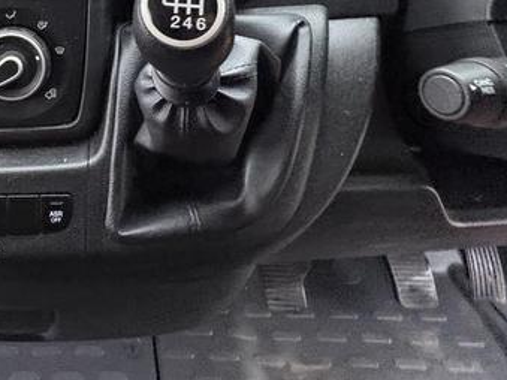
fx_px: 542
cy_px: -60
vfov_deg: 32.8
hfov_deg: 45.1
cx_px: 42
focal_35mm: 37
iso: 1000
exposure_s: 1/40
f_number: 2.2
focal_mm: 2.22
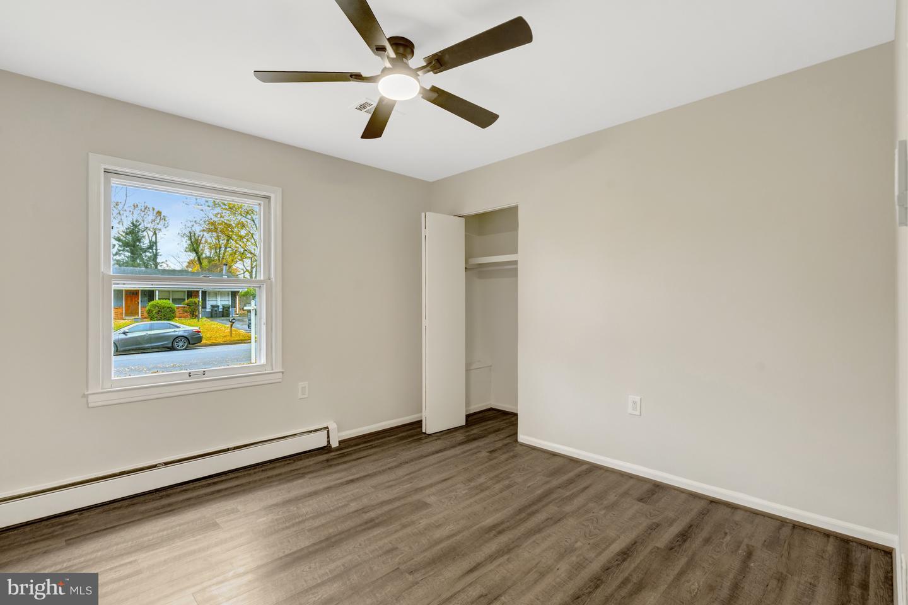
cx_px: 454
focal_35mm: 16
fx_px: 404
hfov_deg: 96.7
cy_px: 302
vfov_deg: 73.7
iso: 1250
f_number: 8
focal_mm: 16
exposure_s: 1/40
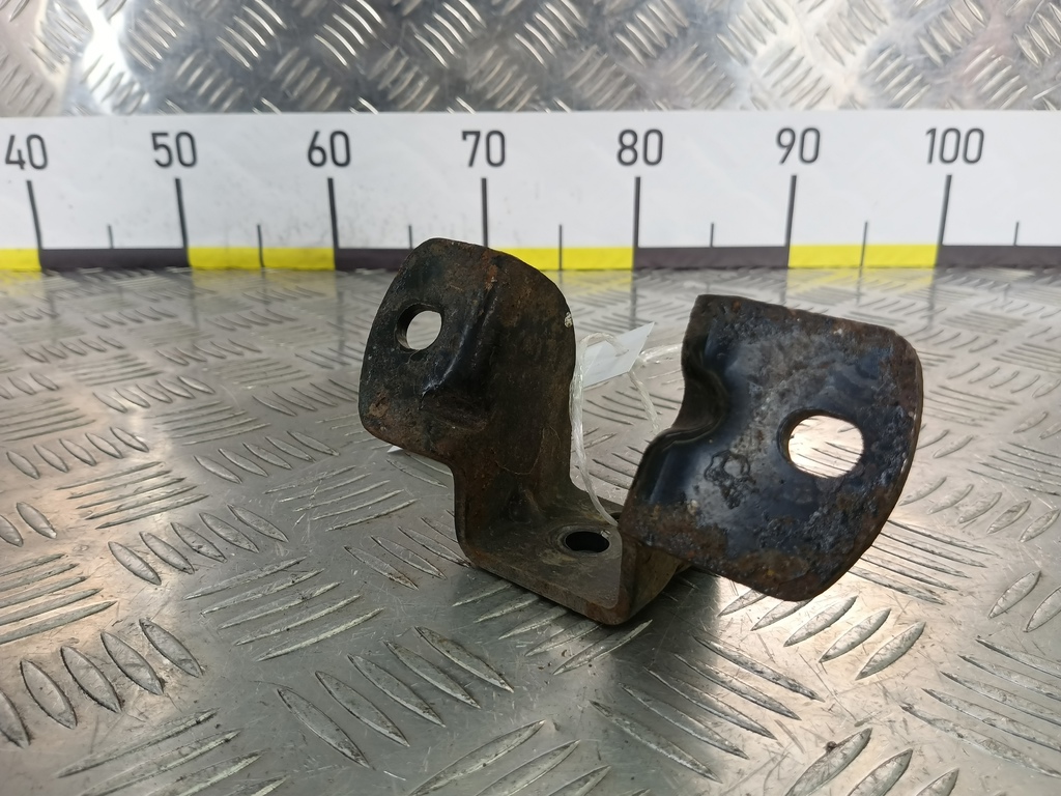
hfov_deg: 73.9
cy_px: 398
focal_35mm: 23
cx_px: 530
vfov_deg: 58.9
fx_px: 705
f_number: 1.6
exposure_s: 1/100
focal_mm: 4.11
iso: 116
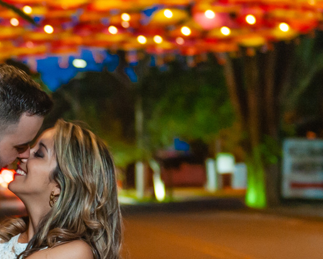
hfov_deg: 18.2
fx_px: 1005
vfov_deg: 14.5
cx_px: 130
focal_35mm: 105
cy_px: 233
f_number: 2.8
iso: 800
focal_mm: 48
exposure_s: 1/30
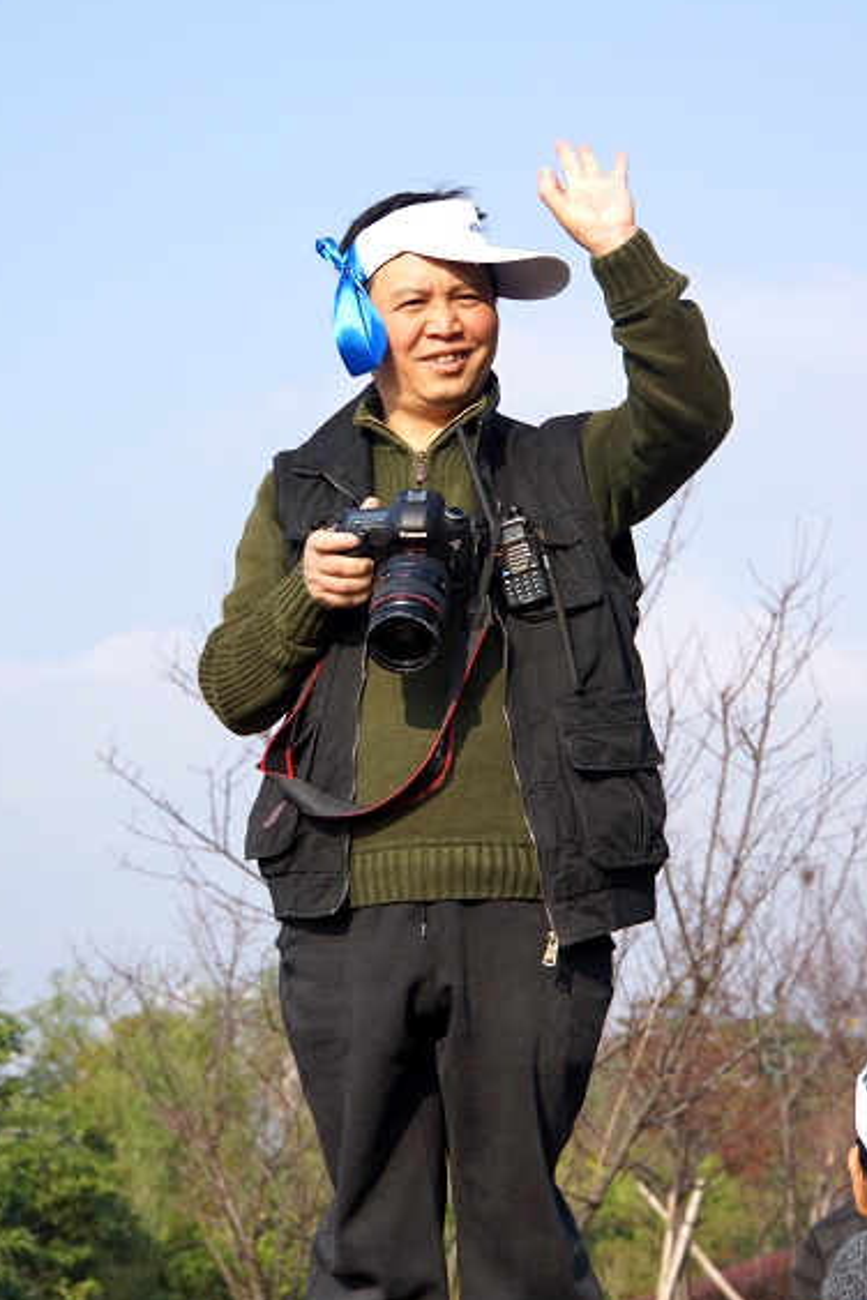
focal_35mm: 97
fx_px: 3504
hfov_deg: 14.1
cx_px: 429
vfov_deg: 21.0
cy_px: 543
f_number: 5.6
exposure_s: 1/320
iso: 100
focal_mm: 54
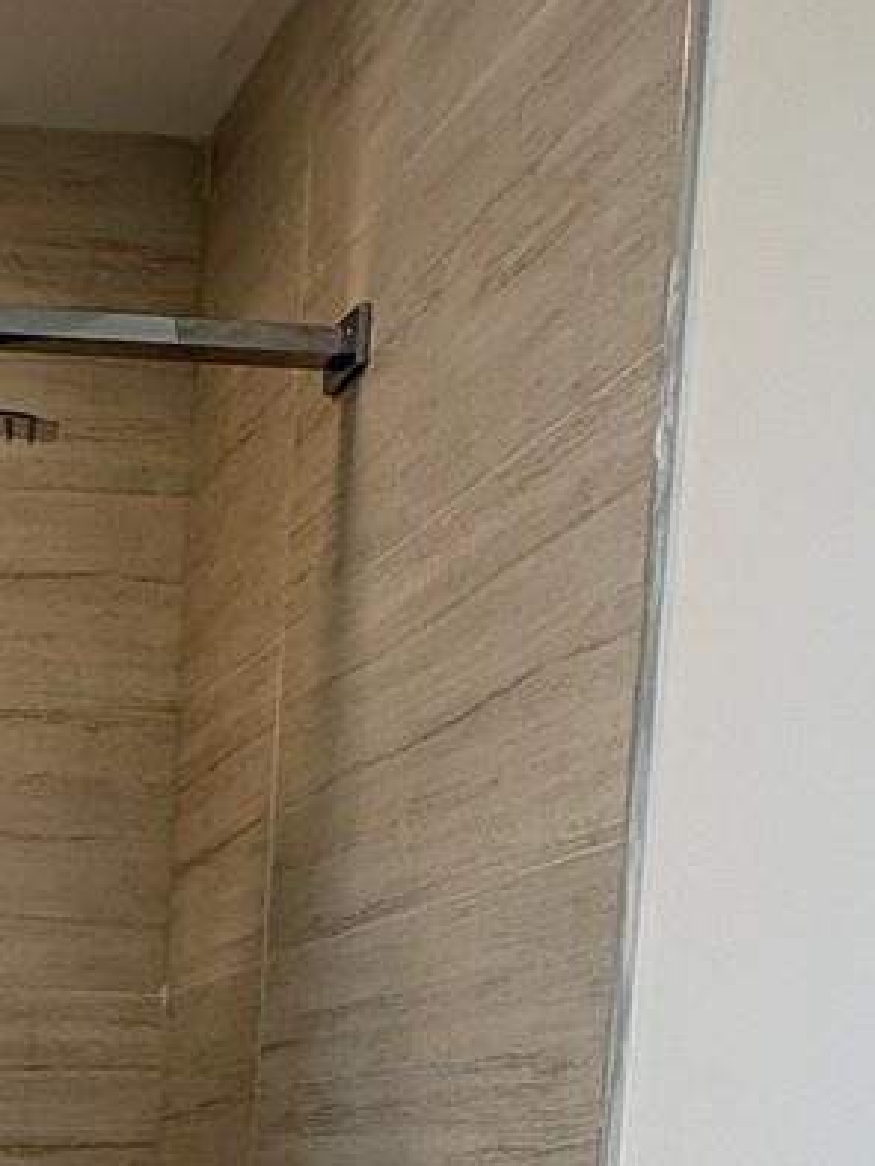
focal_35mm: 57
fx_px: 1920
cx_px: -332
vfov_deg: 28.8
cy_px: 1436
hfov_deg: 22.3
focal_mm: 2.22
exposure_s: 1/120
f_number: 2.2
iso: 100
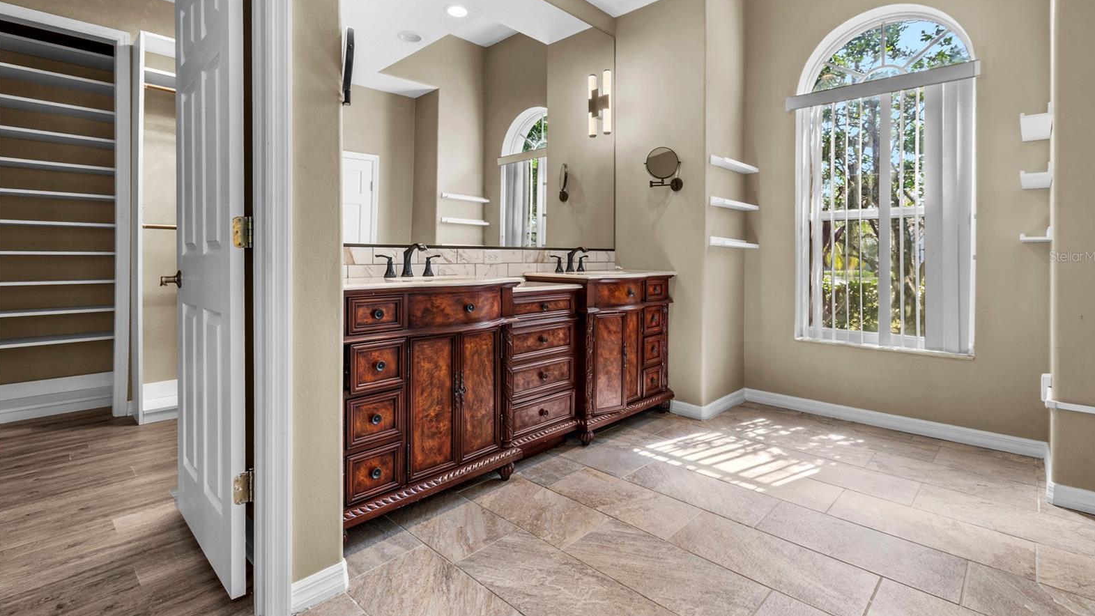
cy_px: 256
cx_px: 553
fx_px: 465
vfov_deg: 66.6
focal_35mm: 16
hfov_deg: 99.4
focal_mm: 10
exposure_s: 1/3
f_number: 7.1
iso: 100
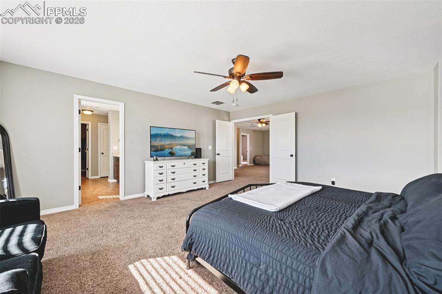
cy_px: 147
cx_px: 221
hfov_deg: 104.3
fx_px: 172
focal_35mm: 14
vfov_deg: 81.2
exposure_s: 1/15
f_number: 11
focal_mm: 14
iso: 400
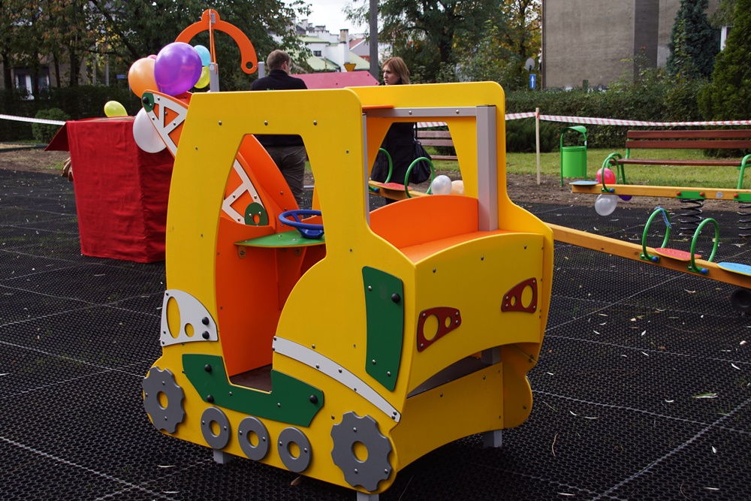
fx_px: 939
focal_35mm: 45
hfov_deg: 43.6
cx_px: 376
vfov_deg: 29.9
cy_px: 250
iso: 100
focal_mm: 30
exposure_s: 1/100
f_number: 5.6
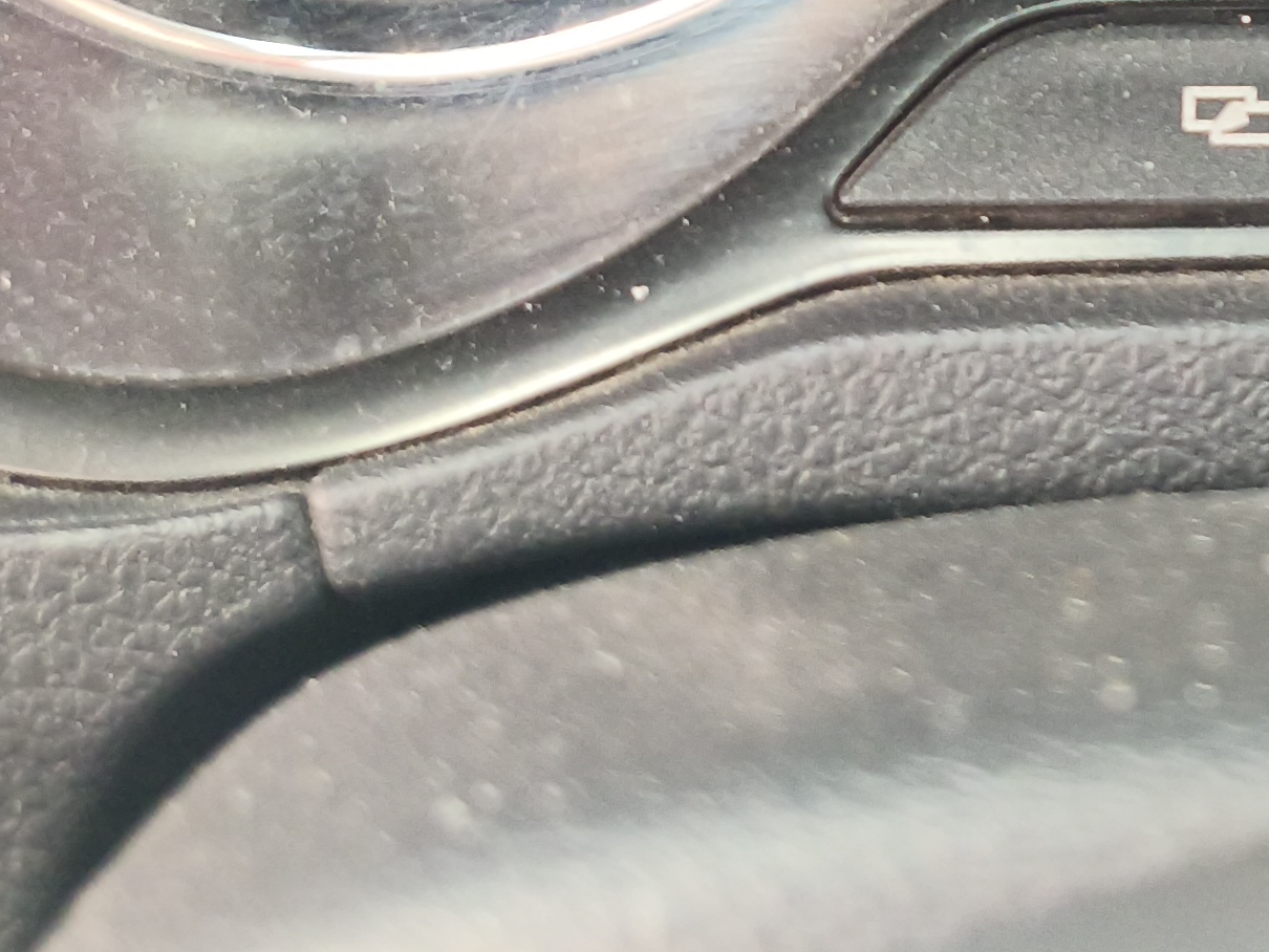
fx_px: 3227
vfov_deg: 15.3
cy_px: -557
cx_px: 1479
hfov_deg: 20.9
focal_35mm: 88
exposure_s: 1/50
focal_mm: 4.94
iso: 800
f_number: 1.5
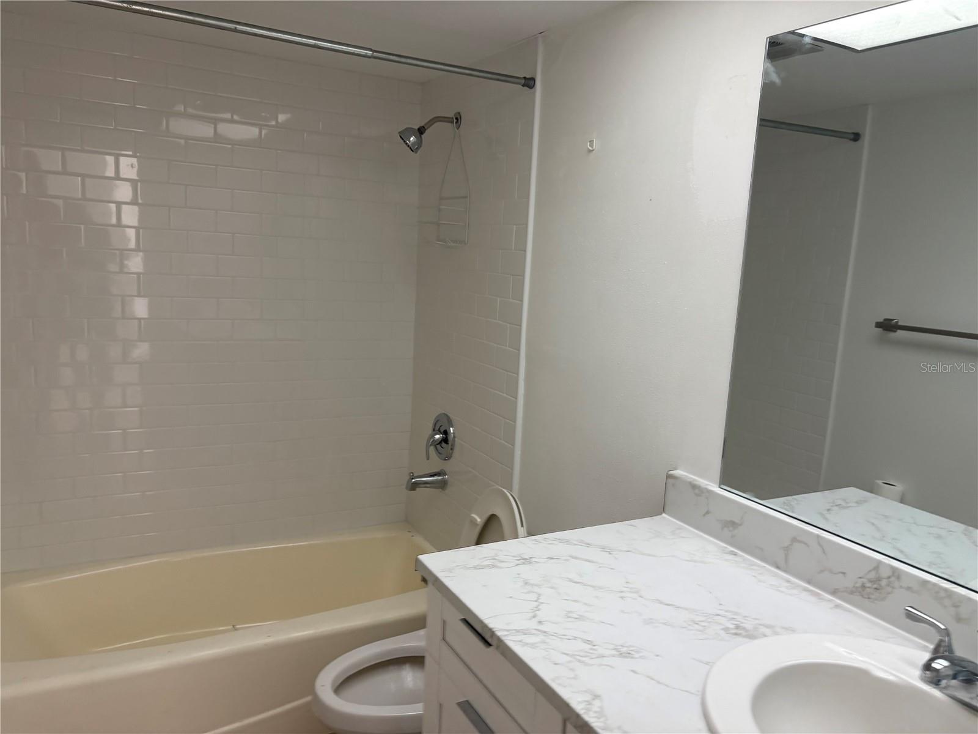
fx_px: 735
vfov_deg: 53.1
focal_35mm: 26
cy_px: 367
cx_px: 489
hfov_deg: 67.3
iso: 100
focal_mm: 5.96
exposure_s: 1/60
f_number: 1.6
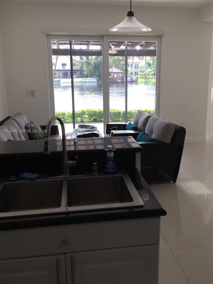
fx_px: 271
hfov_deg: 42.9
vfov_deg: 55.3
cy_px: 132
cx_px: 118
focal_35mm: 33
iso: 40
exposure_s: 1/120
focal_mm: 4.15
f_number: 2.2
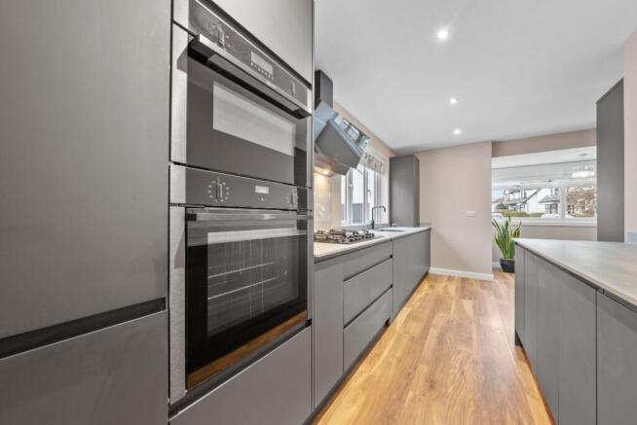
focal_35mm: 12
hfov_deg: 112.6
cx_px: 318
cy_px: 212
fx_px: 212
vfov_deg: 90.1
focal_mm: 12
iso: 160
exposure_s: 3.2
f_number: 7.1
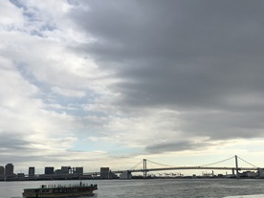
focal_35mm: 42
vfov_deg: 34.2
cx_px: 129
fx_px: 320
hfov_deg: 44.8
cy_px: 121
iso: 25
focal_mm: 4.15
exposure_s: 1/1972
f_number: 2.2
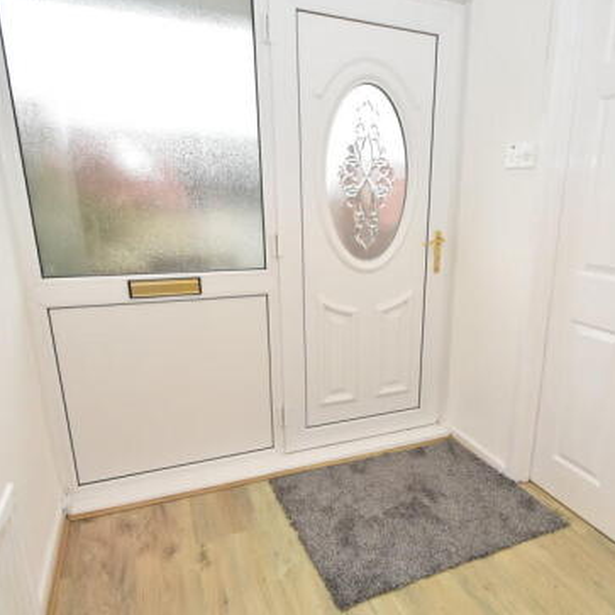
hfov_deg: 66.4
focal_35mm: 23
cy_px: 335
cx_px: 379
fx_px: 462
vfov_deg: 67.1
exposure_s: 1/125
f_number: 5.6
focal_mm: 10
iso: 800
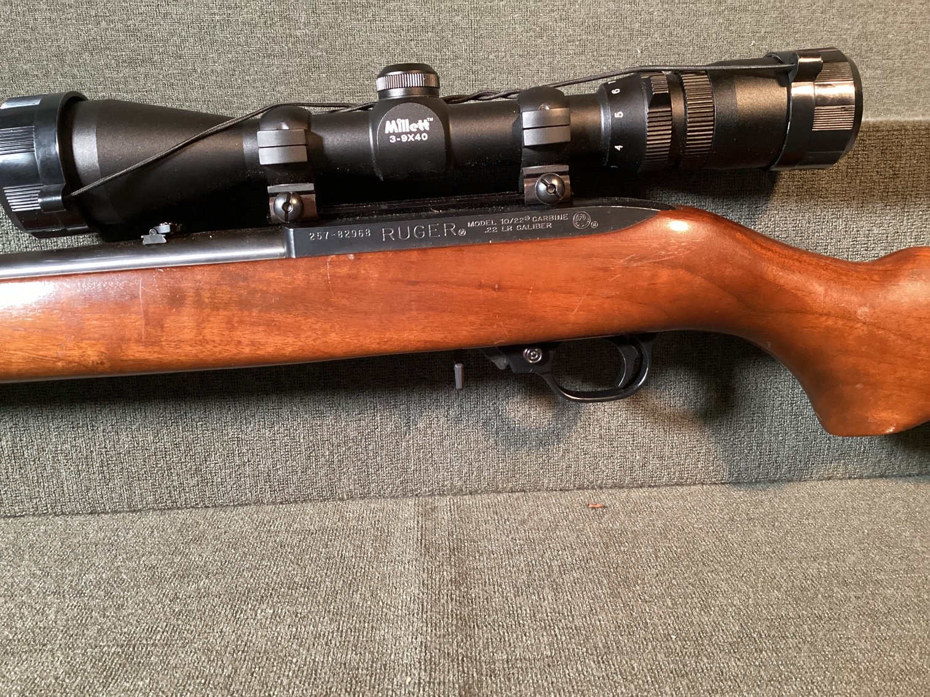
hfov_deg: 58.3
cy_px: 348
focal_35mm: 31
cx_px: 465
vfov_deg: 45.4
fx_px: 833
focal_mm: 3.3
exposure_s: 1/30
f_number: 2.4
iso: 400
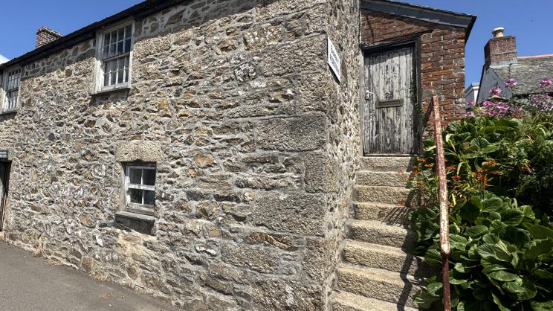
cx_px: 174
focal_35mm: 21
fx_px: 308
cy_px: 147
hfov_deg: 80.4
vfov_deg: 53.5
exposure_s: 1/2146
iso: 50
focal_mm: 2.22
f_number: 2.2
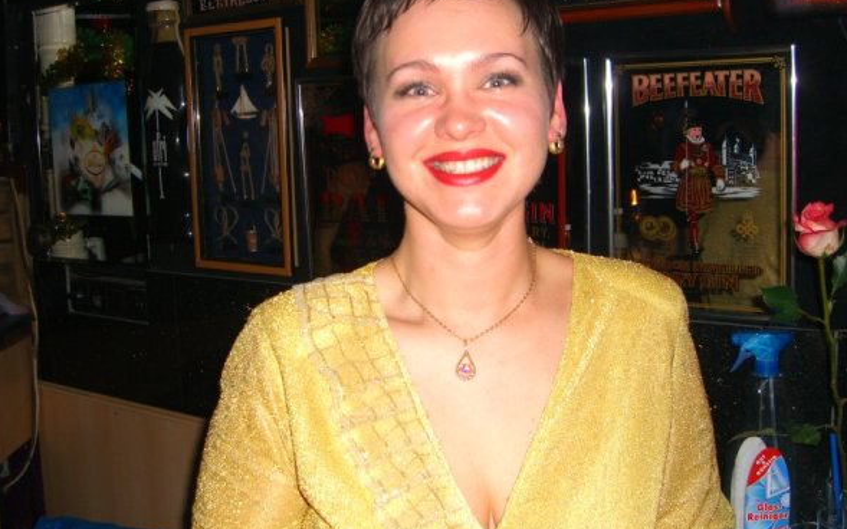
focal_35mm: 41
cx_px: 429
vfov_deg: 31.2
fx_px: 946
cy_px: 213
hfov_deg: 48.2
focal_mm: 7.9
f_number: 2.8
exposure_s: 1/60
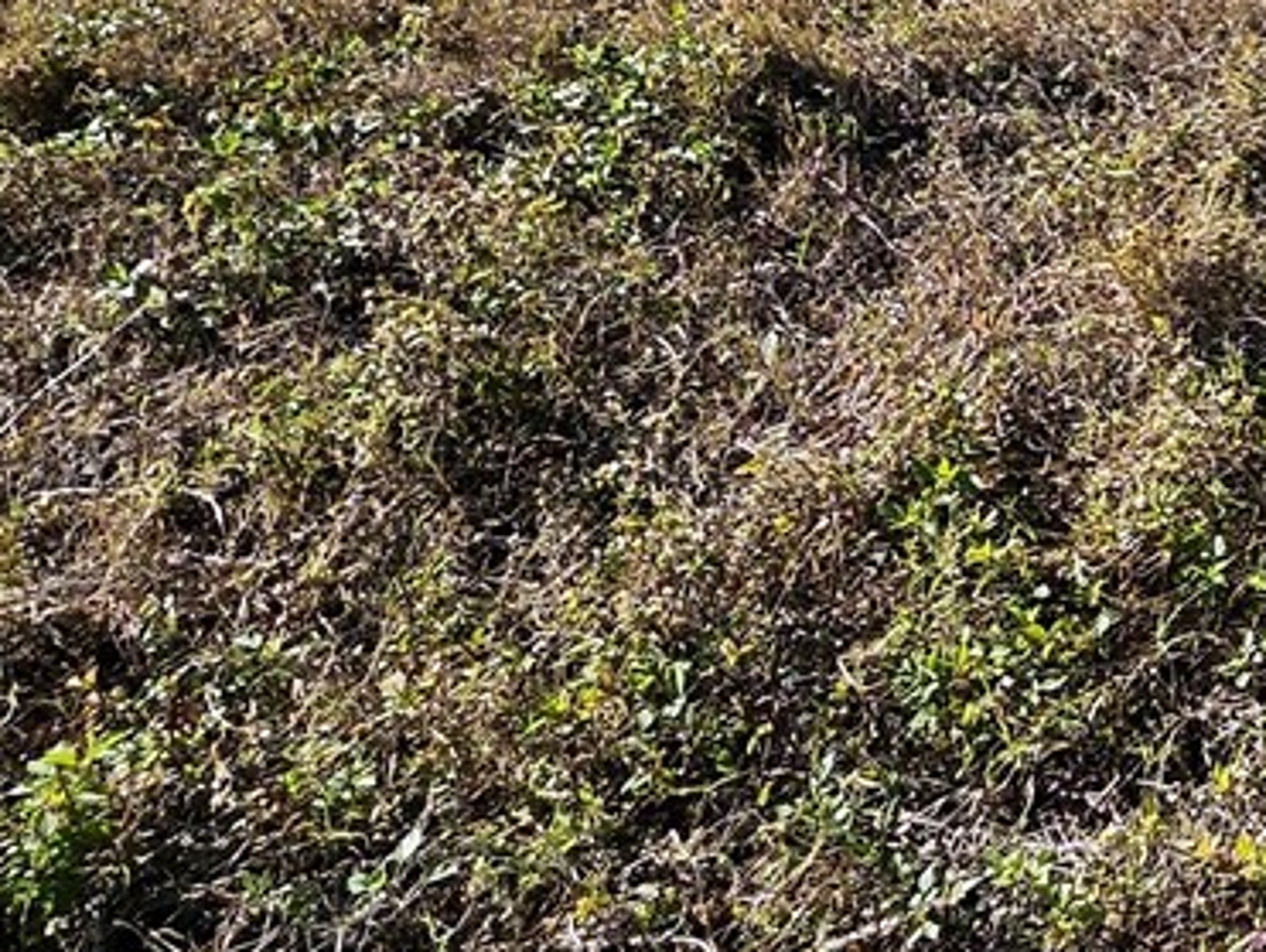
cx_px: 1856
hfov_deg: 26.1
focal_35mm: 56
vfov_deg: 24.2
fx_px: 2050
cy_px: -123
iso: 32
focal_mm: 1.7
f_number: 2.2
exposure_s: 1/1058
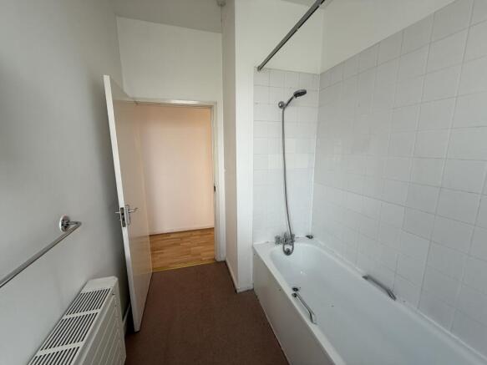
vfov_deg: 85.7
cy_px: 182
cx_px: 244
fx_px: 197
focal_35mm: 14
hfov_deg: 102.1
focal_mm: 2.22
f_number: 2.2
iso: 64
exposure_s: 1/99
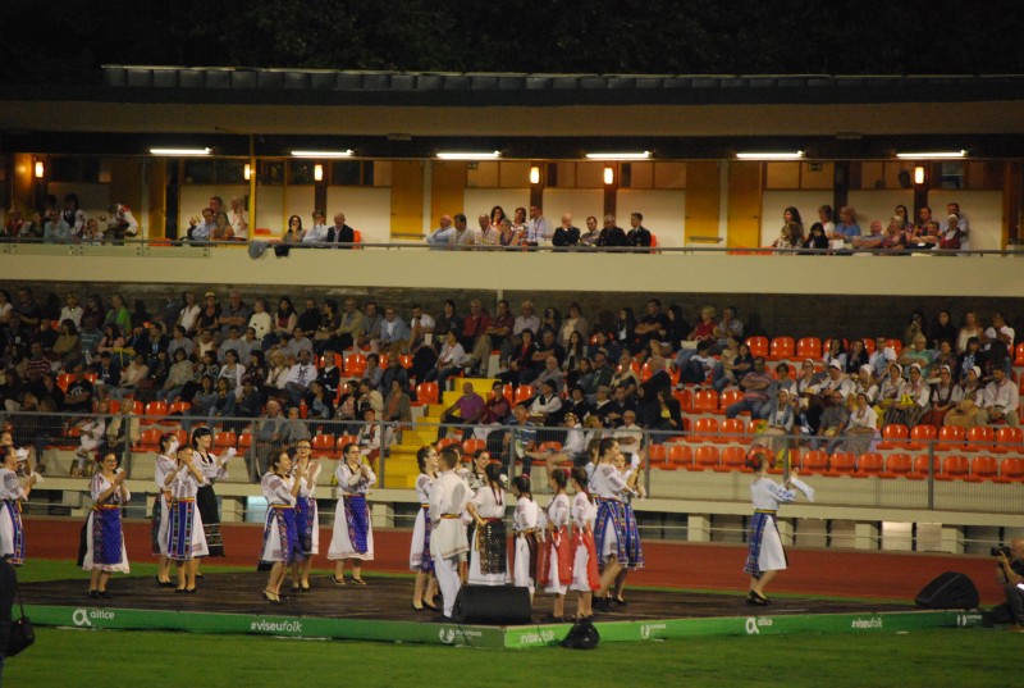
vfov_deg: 6.1
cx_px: 512
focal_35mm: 225
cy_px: 344
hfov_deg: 9.1
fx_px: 6413
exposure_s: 1/60
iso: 1600
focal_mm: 150
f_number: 5.3
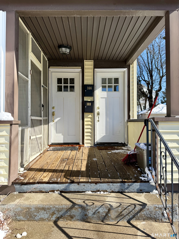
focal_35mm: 24
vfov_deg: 71.6
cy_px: 120
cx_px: 90
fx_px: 165
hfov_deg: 56.8
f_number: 1.78
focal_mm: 6.76
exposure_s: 1/2611
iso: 80
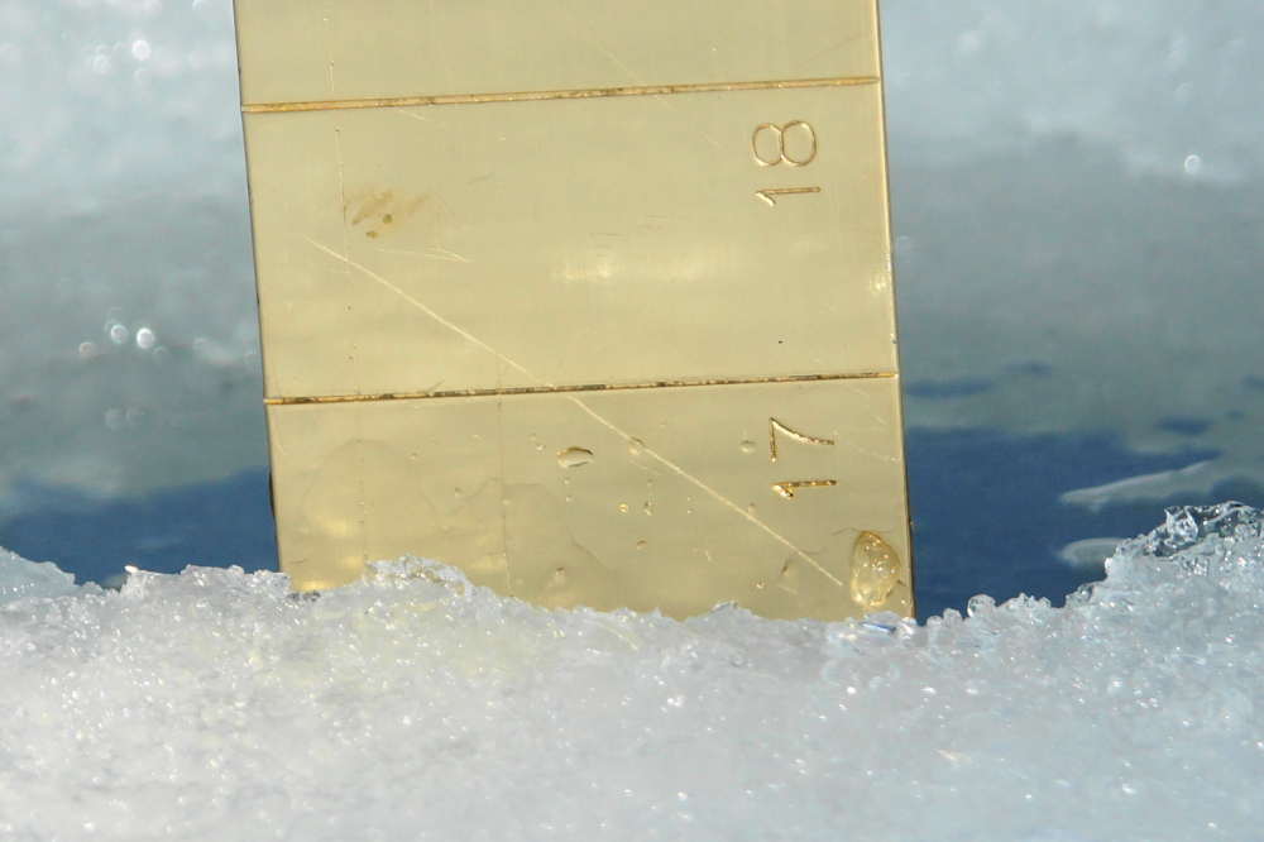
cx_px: 632
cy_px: 421
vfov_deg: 10.2
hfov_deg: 15.2
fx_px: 4738
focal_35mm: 135
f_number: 8
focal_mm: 90
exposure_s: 1/200
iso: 100
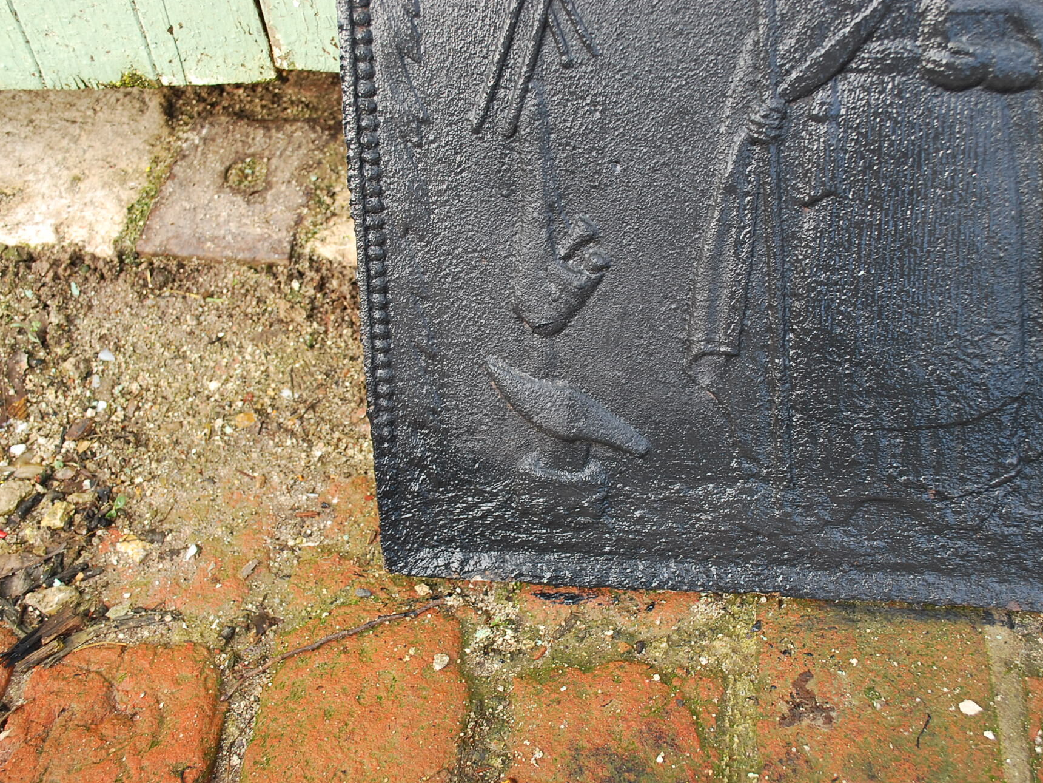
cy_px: 390
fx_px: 1175
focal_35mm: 39
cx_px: 558
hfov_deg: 47.8
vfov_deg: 36.8
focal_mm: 24
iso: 200
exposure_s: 1/80
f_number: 4.5
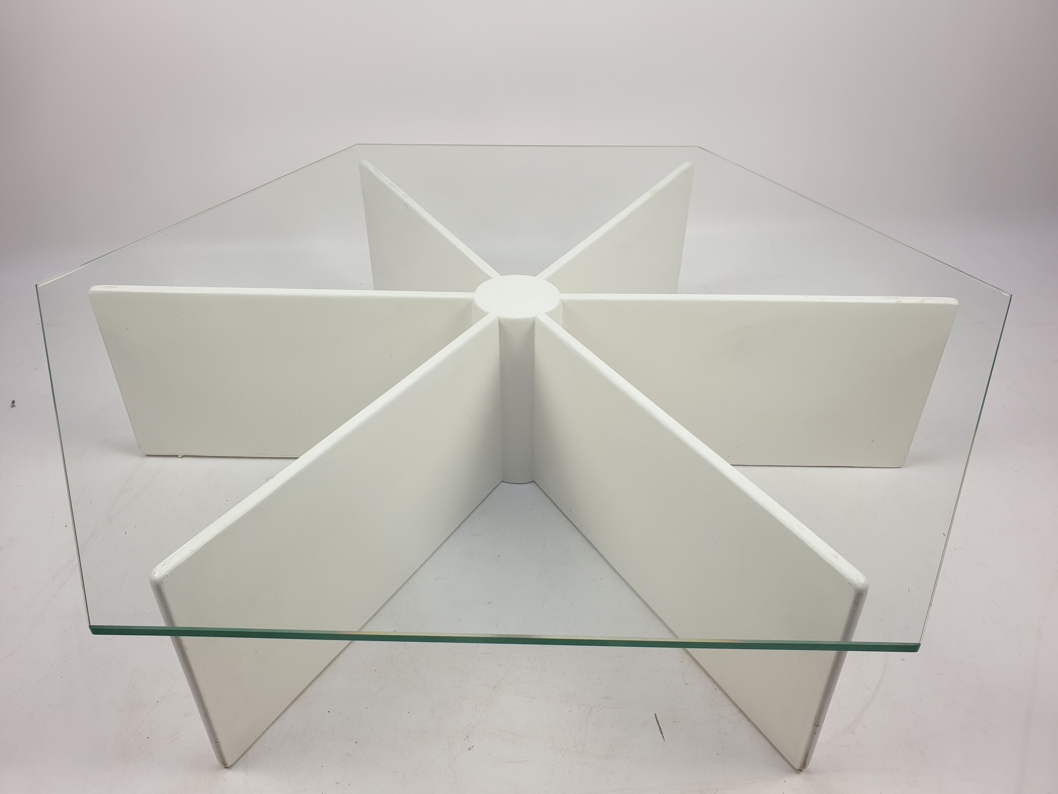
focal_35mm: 26
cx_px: 529
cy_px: 397
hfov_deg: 67.3
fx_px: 795
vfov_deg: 53.1
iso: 50
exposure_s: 1/105
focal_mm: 4.3
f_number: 2.4
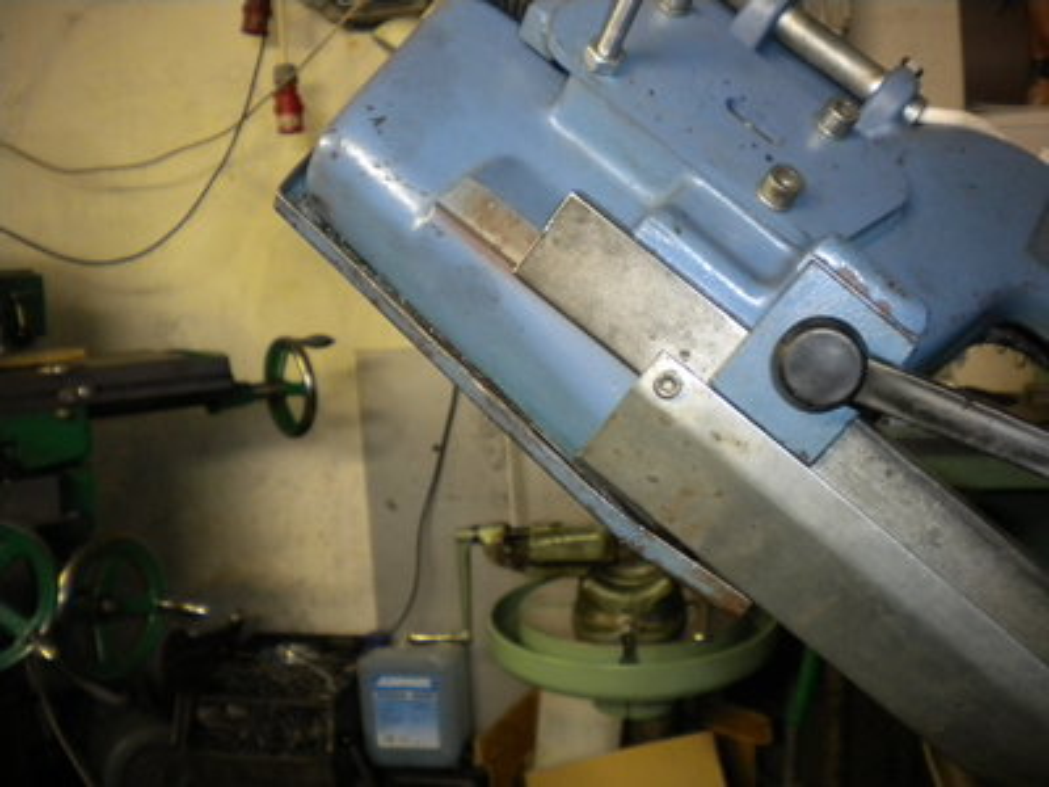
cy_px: 394
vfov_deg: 40.7
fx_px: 1061
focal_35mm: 35
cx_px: 524
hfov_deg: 52.6
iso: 400
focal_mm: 6.3
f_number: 3.1
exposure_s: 1/30
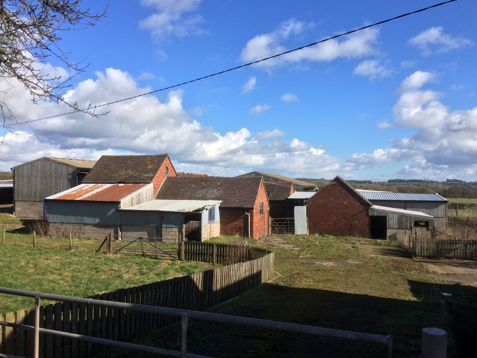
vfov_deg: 46.8
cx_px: 241
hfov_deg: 60.0
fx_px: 413
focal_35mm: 30
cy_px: 181
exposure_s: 1/2160
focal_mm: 4.15
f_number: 2.2
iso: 32
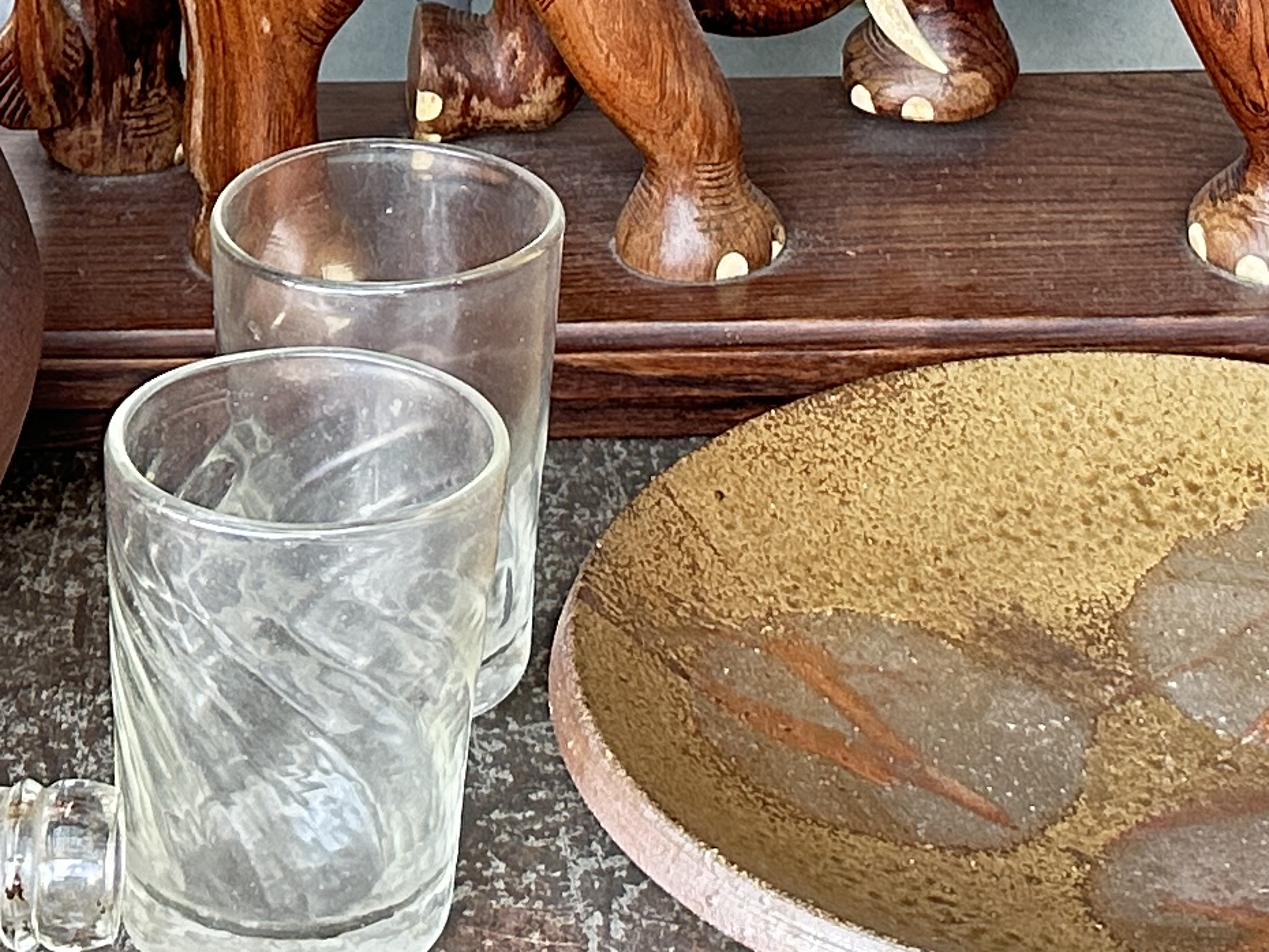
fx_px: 3814
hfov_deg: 18.9
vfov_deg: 12.9
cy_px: -742
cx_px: 555
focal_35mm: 104
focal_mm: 6.86
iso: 250
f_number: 1.78
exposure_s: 1/105
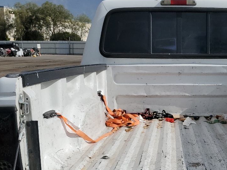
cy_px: 151
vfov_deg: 24.6
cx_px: 191
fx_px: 380
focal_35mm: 58
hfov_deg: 32.1
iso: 50
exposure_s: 1/10000
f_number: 1.5
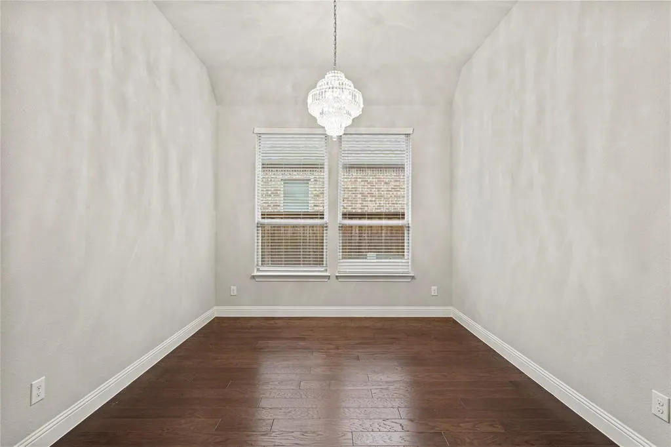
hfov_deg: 95.0
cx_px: 336
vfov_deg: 72.0
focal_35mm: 16
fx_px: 307
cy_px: 224
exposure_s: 1/2
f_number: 8
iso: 125
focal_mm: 11
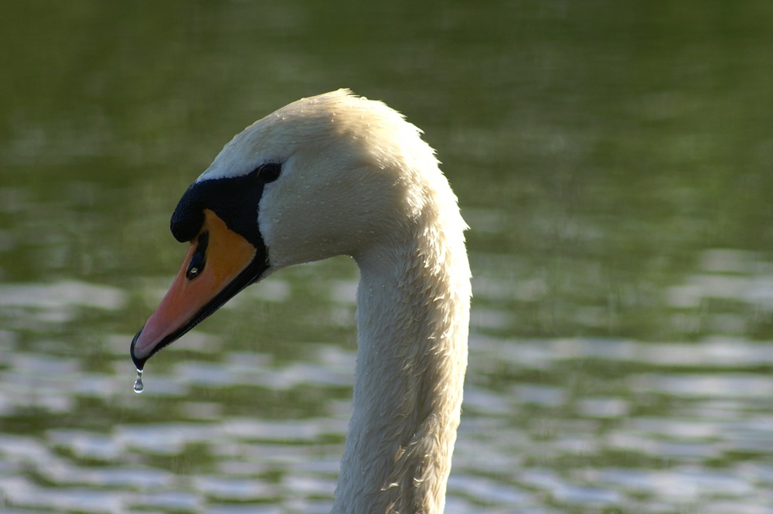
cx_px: 386
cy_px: 257
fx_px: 6758
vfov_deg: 4.4
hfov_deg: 6.5
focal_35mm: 315
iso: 200
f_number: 6.3
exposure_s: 1/500
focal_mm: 210
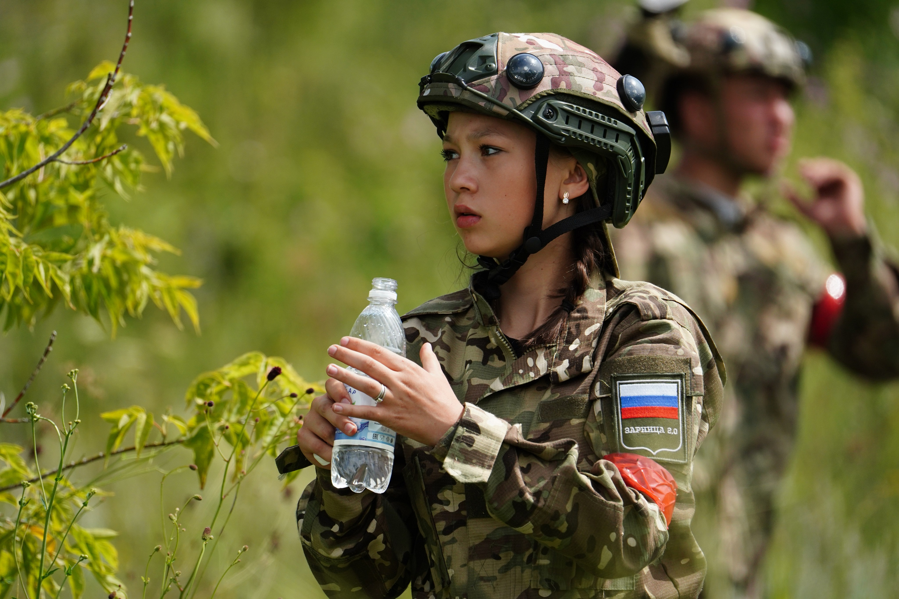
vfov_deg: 2.8
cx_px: 450
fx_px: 12486
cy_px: 300
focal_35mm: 500
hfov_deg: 4.1
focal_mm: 500
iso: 800
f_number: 6.7
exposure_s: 1/1600
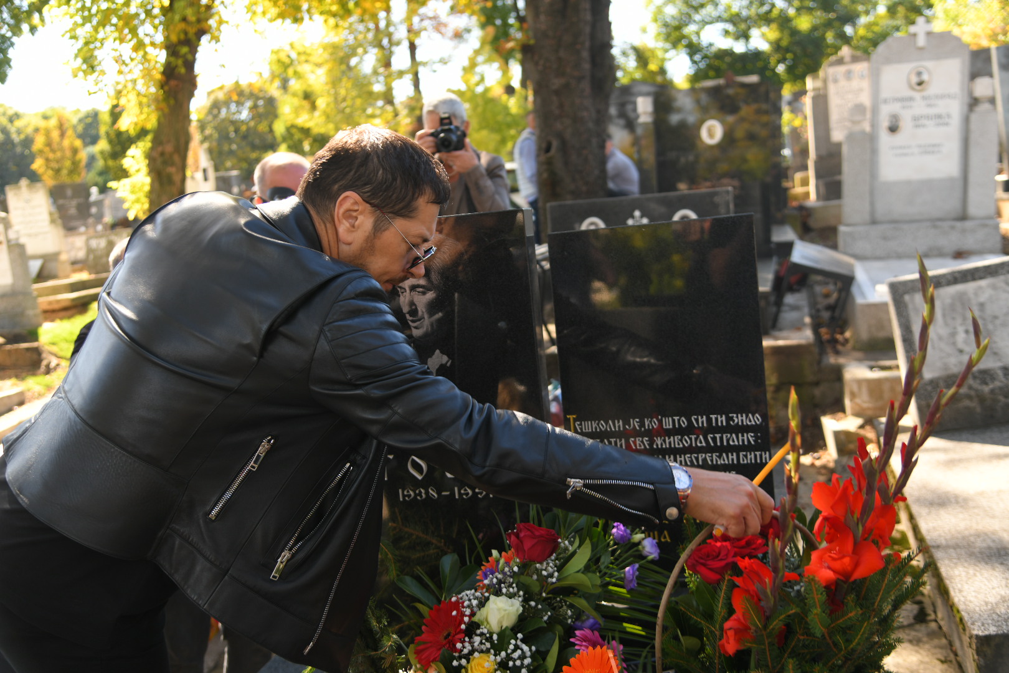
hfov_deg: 50.7
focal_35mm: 38
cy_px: 336
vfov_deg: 35.1
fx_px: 1065
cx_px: 504
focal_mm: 38
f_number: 4
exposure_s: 1/200
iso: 200
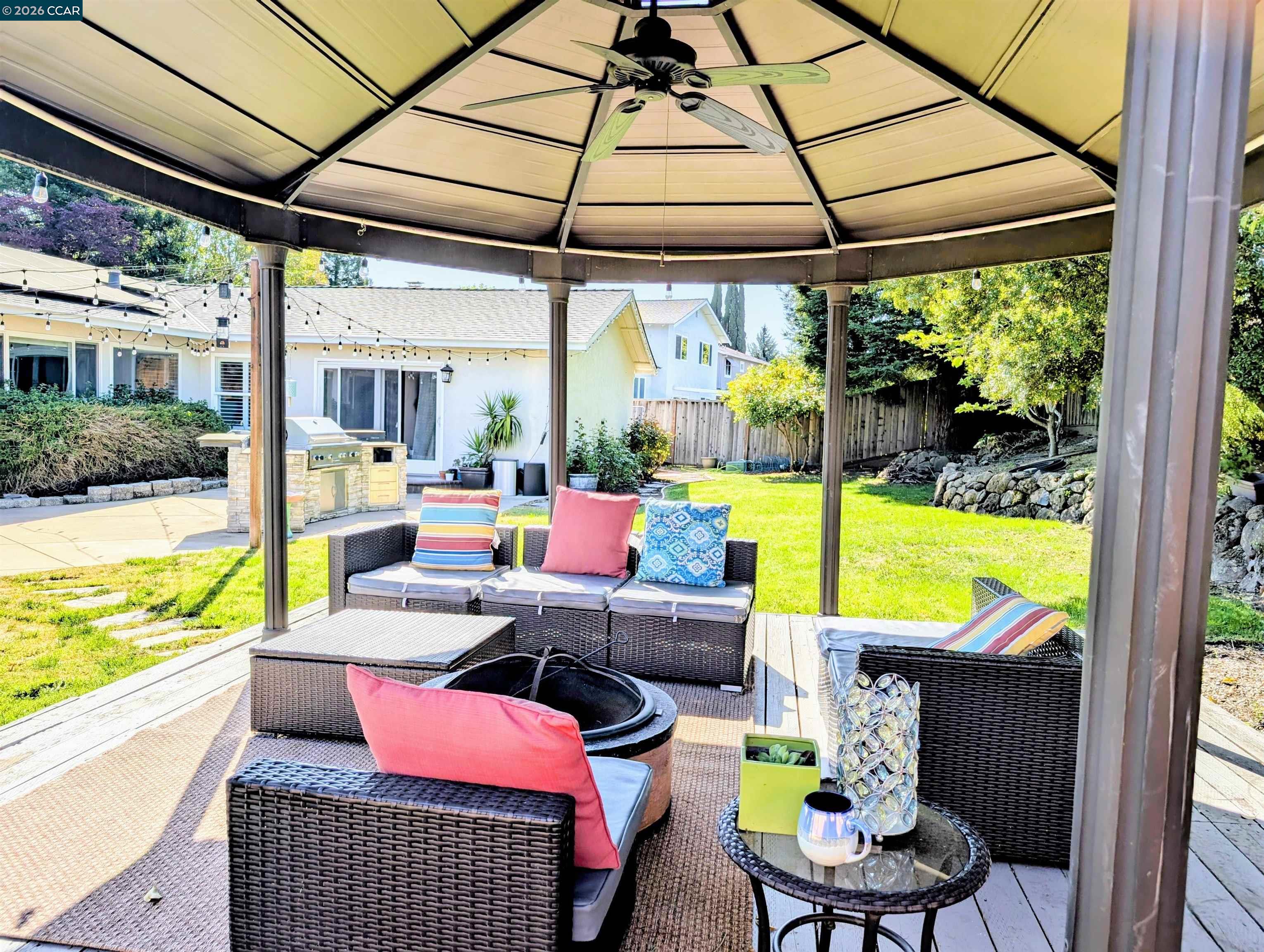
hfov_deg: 71.5
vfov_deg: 56.9
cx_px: 632
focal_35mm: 24
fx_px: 878
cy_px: 476
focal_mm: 6.9
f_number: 1.68
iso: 19
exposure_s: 1/1052
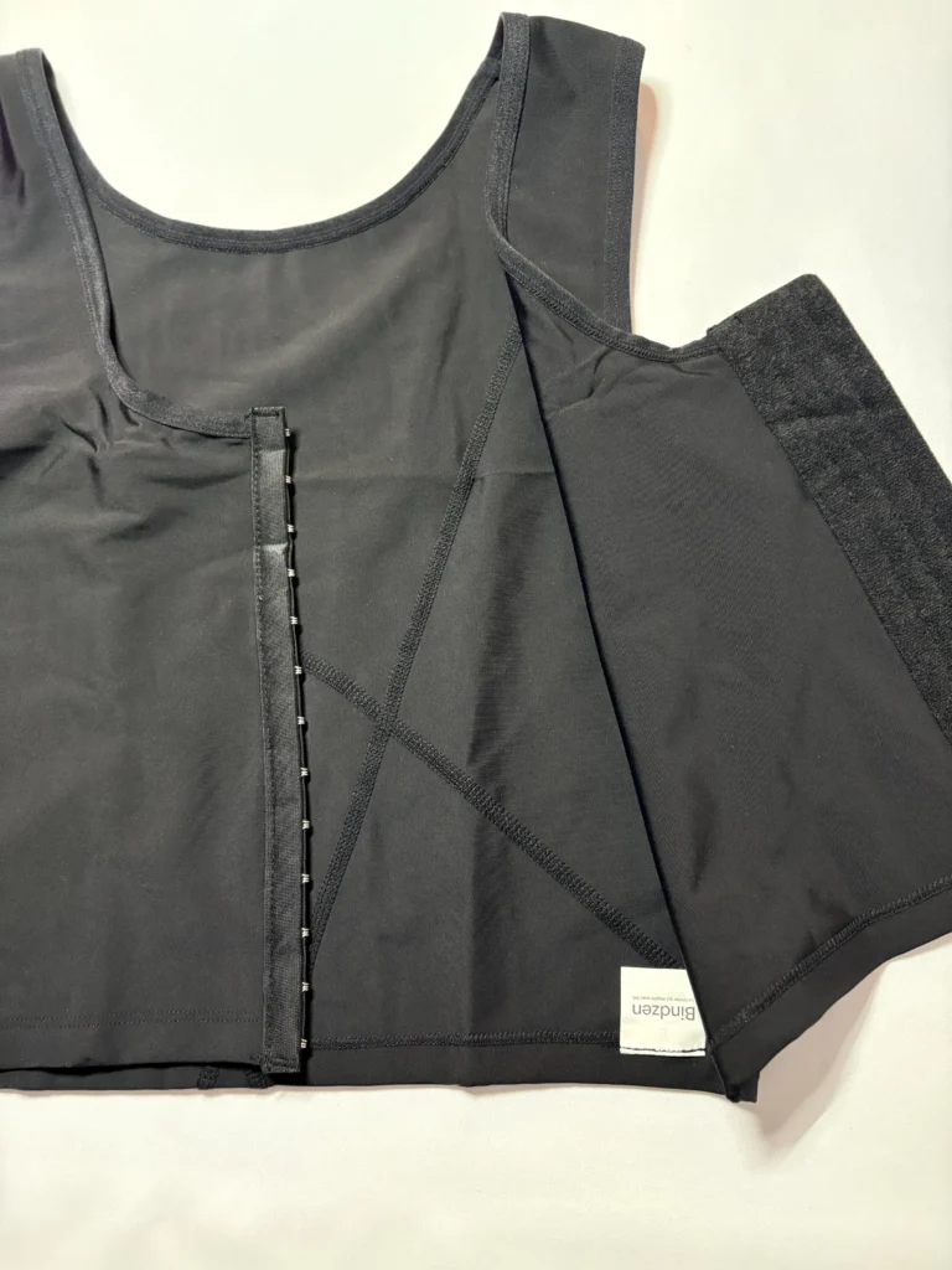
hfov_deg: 53.1
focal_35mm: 26
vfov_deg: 67.3
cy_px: 635
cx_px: 476
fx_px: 953
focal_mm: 5.96
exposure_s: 1/50
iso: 500
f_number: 1.6
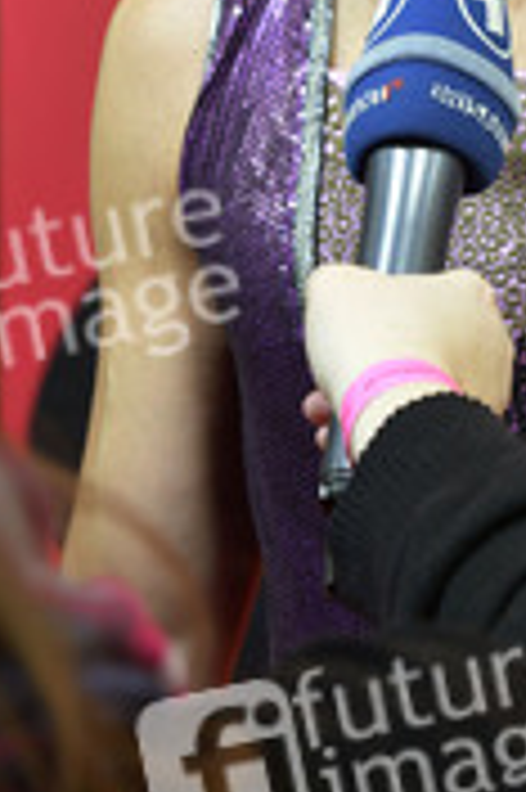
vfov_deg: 14.4
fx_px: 3096
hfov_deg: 9.7
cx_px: 499
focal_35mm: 141
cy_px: 72
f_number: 6.3
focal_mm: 62
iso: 1000
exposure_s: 1/250
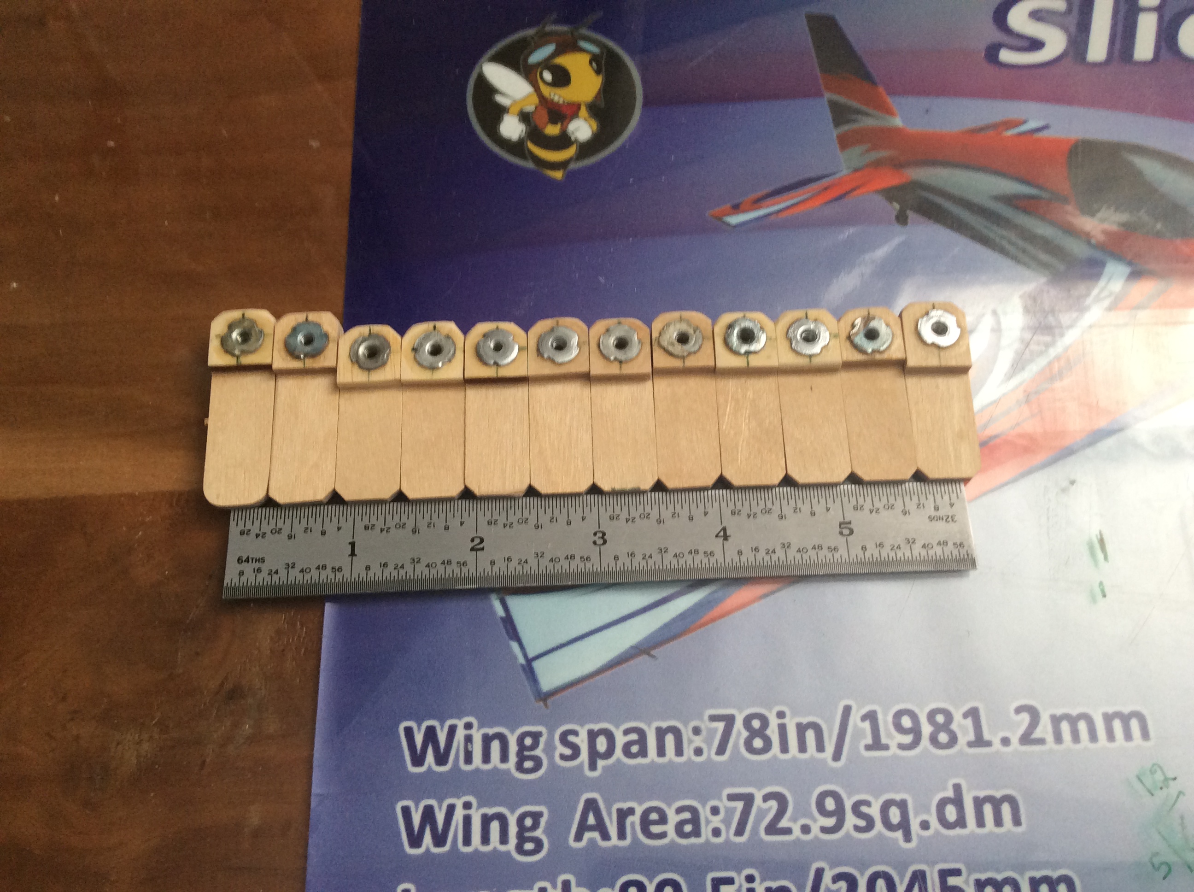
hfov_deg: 56.9
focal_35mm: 32
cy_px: 446
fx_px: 1102
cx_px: 597
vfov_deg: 44.1
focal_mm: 3.3
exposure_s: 1/24
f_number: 2.4
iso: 64
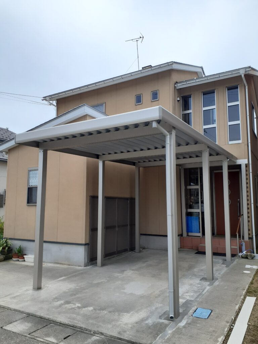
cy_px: 172
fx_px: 268
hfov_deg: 51.4
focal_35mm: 27
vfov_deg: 65.3
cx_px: 129
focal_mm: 3.6
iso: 40
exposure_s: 1/1842
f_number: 1.9
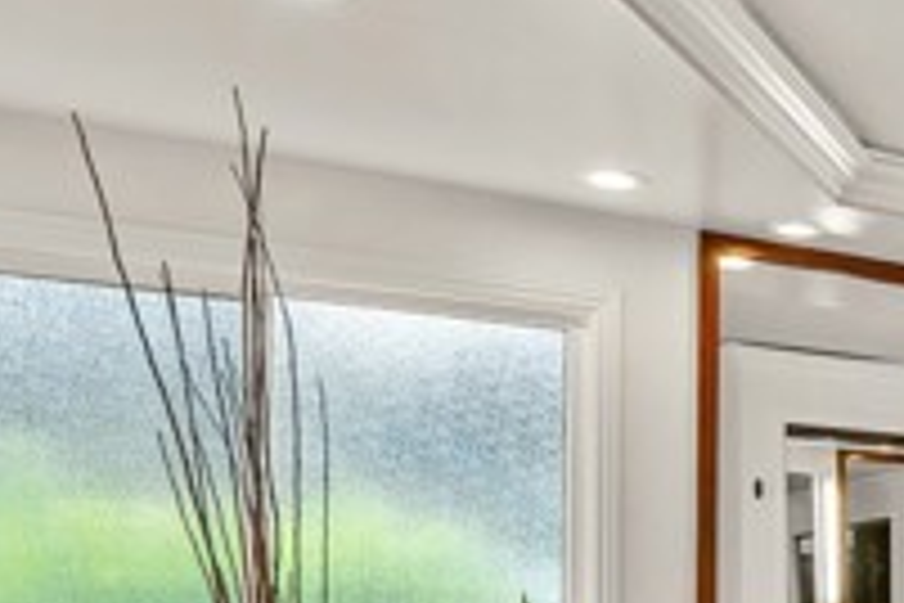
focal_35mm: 51
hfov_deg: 33.2
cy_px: 592
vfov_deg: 25.3
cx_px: 1030
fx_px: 1281
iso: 200
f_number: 8
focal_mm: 16
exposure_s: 1/10
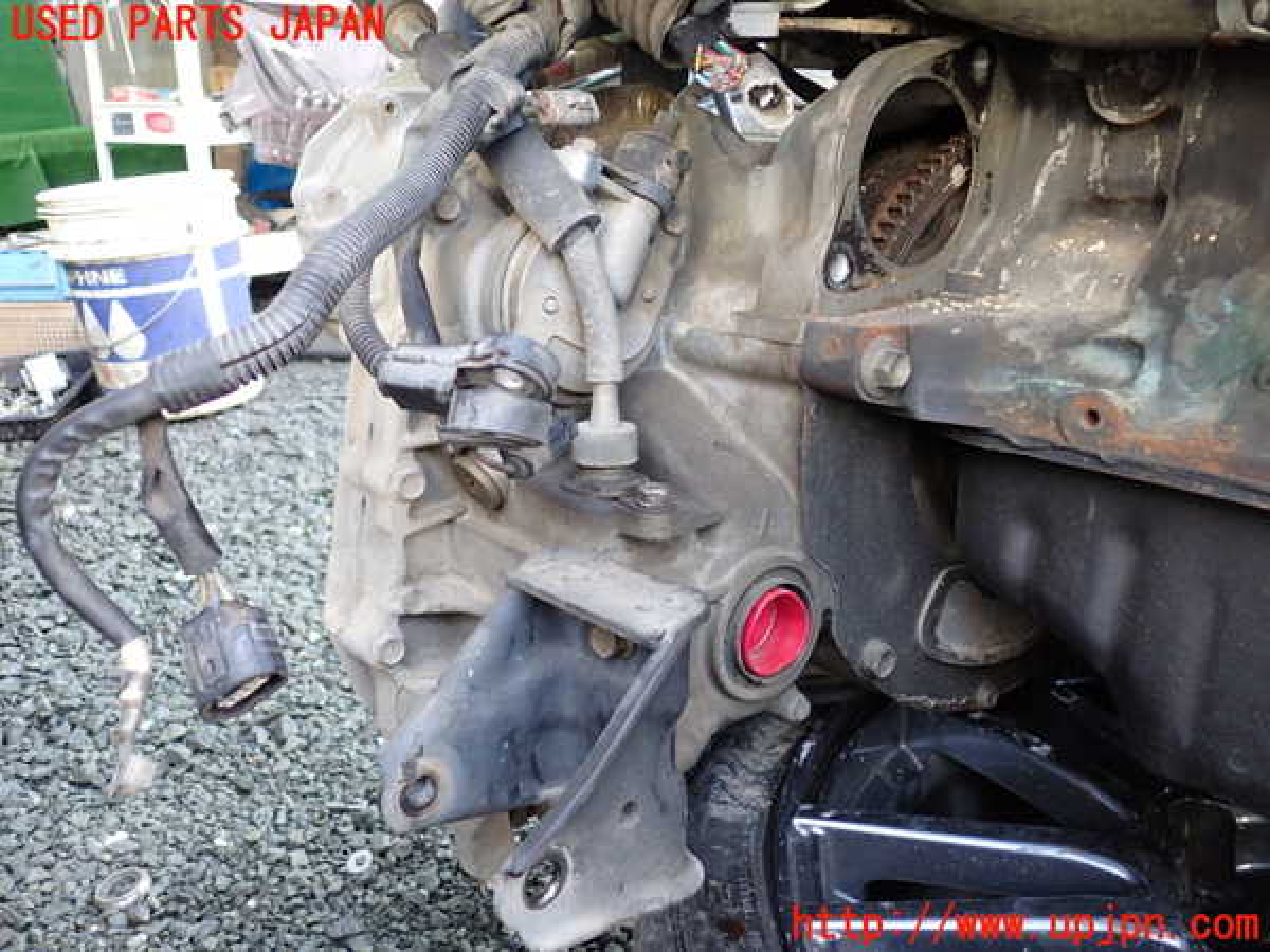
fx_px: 1101
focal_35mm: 30
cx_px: 635
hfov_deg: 60.0
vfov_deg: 46.8
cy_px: 476
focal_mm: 5.4
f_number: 2.3
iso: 200
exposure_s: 1/50
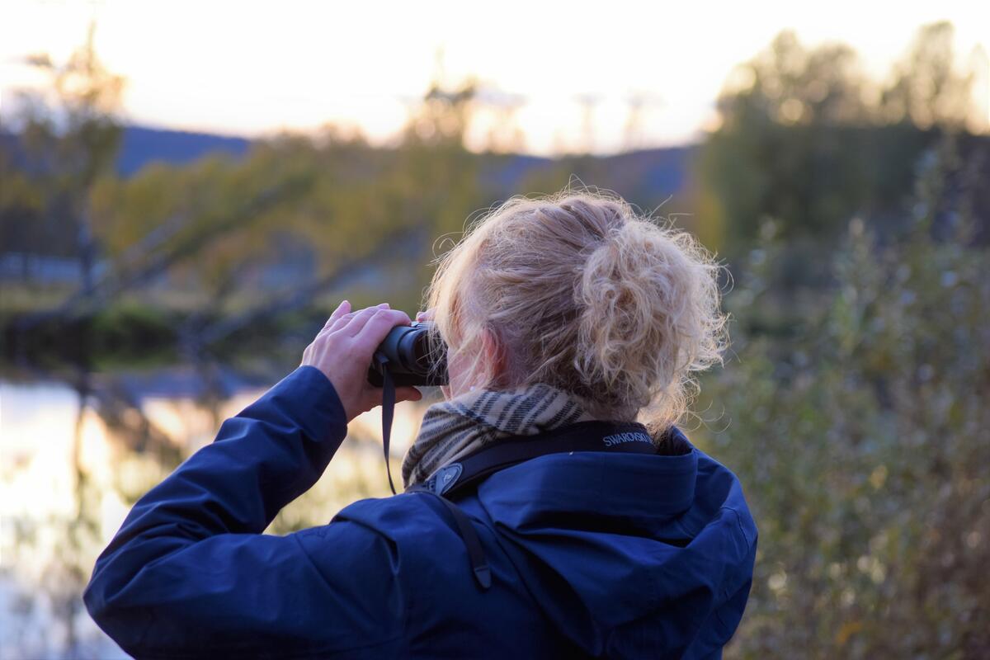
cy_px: 330
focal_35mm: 129
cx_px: 495
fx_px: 3547
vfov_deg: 10.6
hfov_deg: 15.9
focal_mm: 86
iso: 400
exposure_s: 1/160
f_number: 6.3
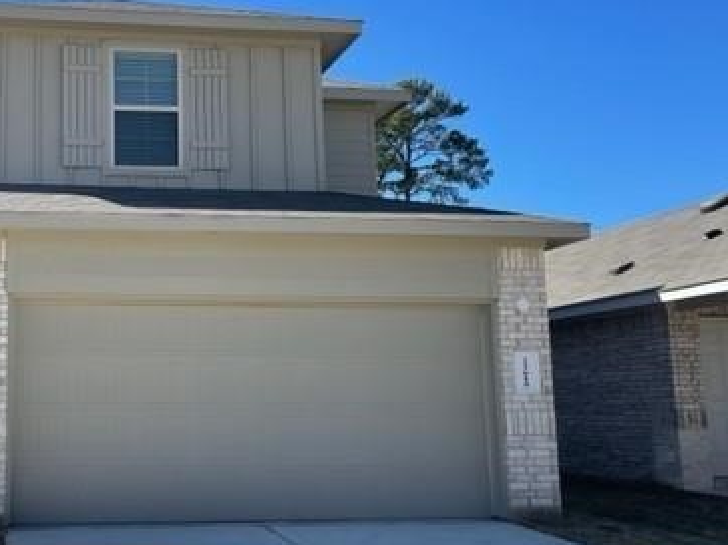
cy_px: 241
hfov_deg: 39.3
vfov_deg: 31.5
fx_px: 967
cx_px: 121
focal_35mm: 46
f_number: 1.6
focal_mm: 5.1
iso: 32
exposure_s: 1/3344
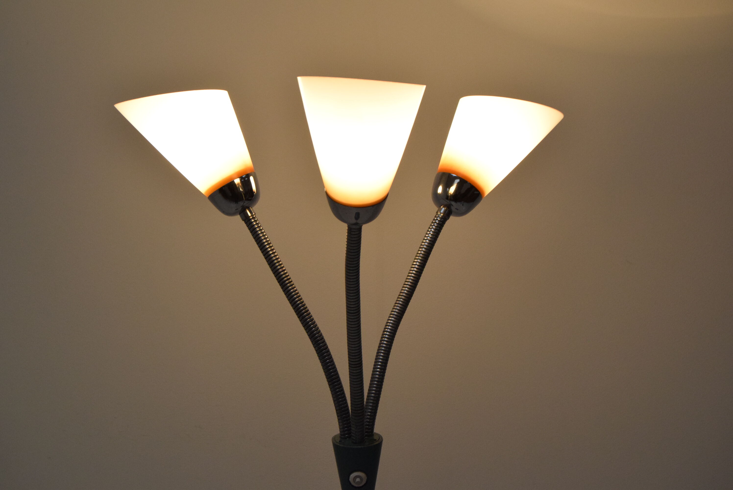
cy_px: 245
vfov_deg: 23.8
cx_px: 366
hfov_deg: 35.0
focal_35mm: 57
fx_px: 1161
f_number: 8
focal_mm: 38
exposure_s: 1/250
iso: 1600
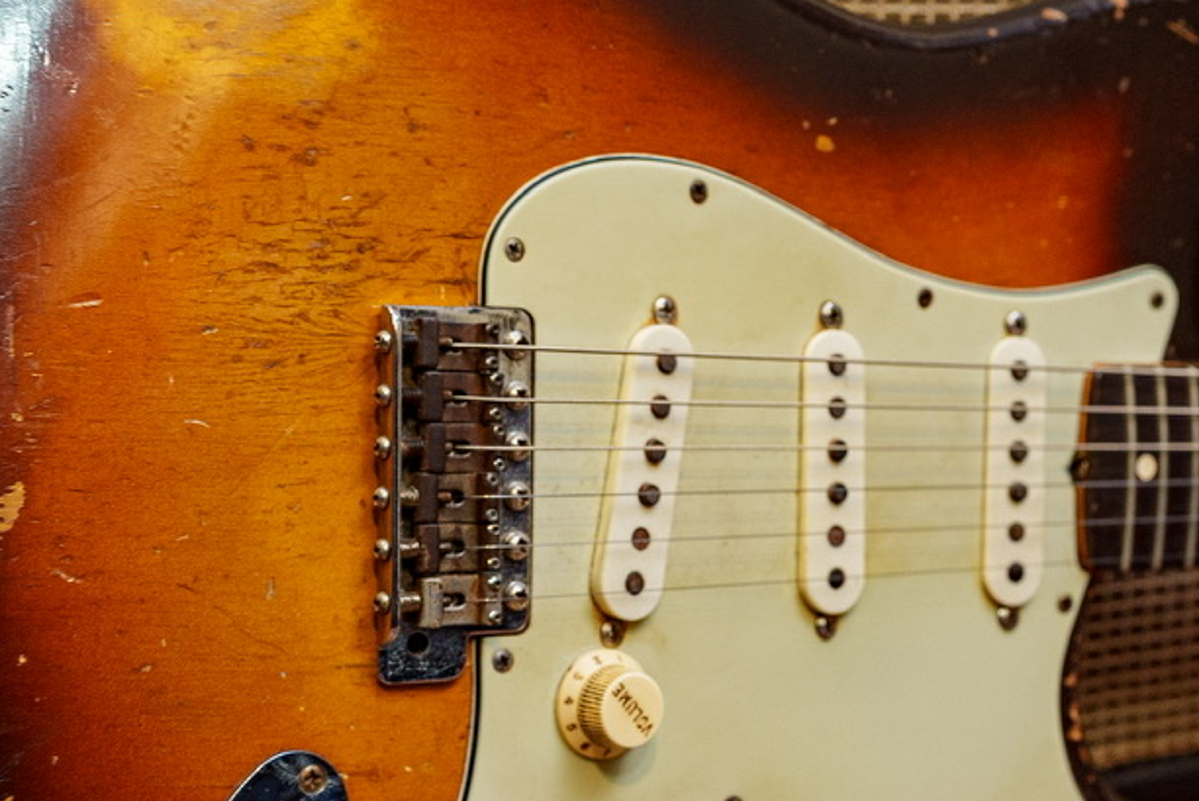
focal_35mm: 62
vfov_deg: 21.9
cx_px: 445
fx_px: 2066
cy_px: 488
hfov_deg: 32.2
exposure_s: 1/40
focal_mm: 35
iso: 2000
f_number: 5
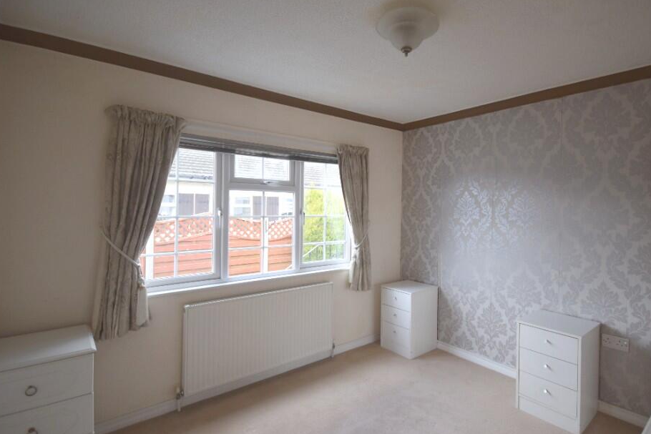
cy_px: 217
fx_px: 336
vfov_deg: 65.8
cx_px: 357
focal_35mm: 19
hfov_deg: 88.0
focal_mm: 11
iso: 450
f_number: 4.2
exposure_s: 1/60
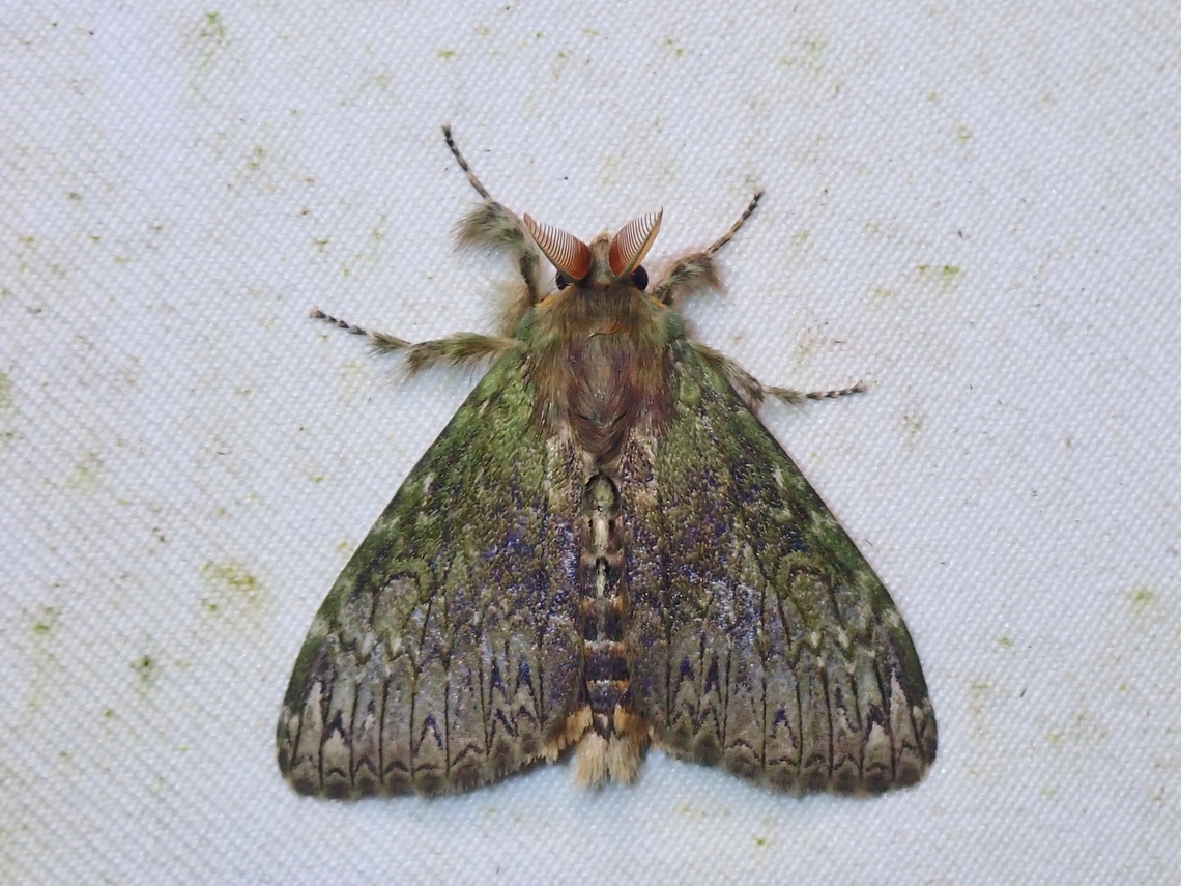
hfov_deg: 19.6
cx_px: 590
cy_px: 443
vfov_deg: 14.8
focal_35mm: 100
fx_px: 3412
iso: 200
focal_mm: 18
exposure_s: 1/320
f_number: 6.3
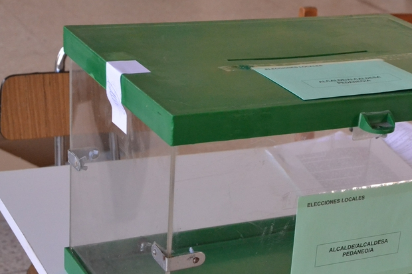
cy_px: 201
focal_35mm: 92
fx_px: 1053
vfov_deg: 14.8
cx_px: 302
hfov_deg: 22.0
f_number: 8
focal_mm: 40
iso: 3200
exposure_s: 1/250
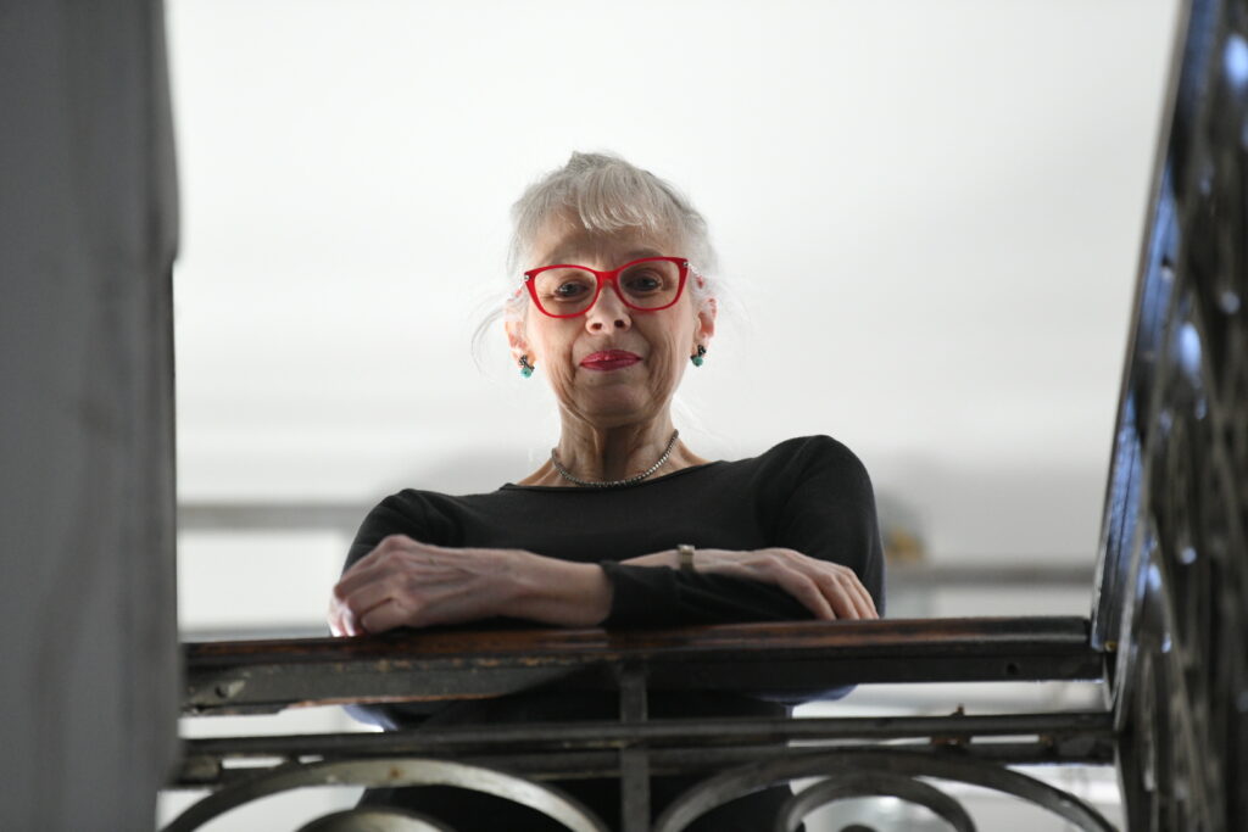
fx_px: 6934
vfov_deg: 6.9
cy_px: 416
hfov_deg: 10.3
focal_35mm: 200
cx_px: 624
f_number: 3.2
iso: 3200
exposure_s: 1/200
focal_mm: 200
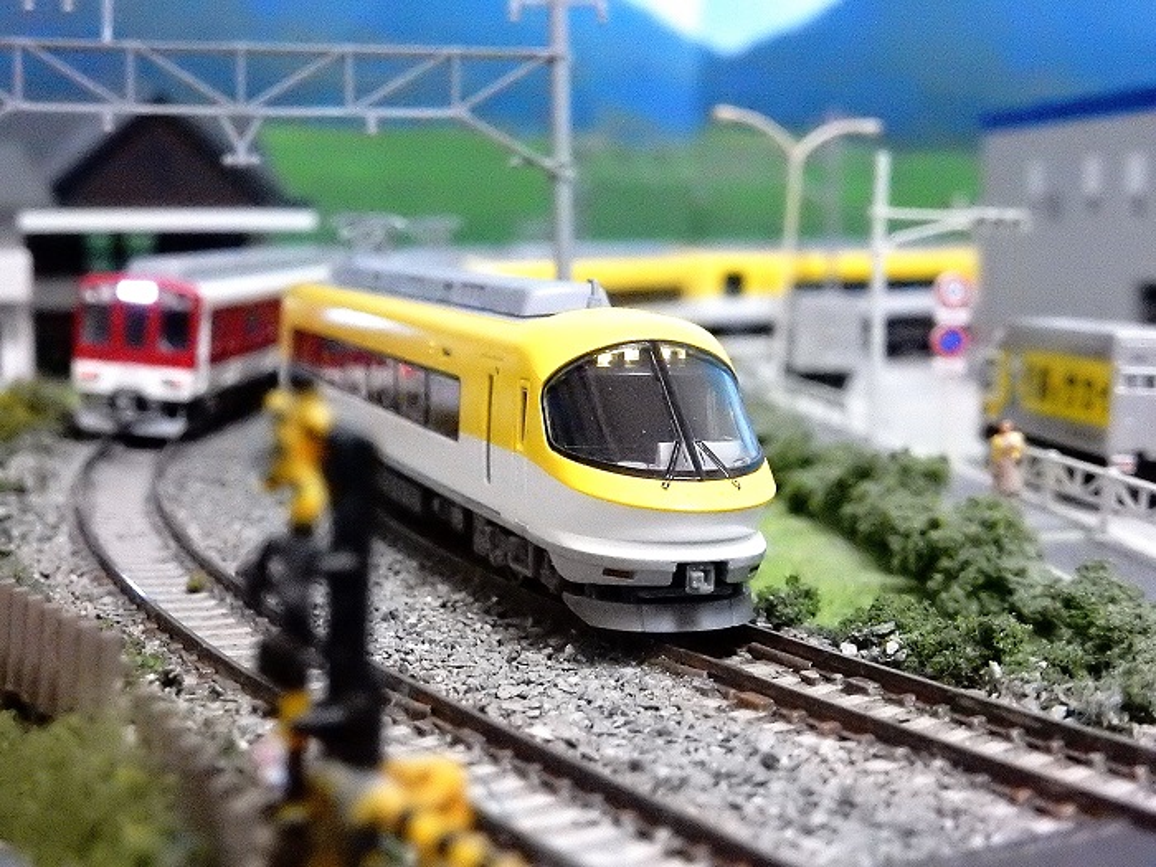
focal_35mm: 60
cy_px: 434
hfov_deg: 32.2
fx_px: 2004
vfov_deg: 24.4
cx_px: 578
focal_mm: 10.7
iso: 3200
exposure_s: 1/60
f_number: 4.5
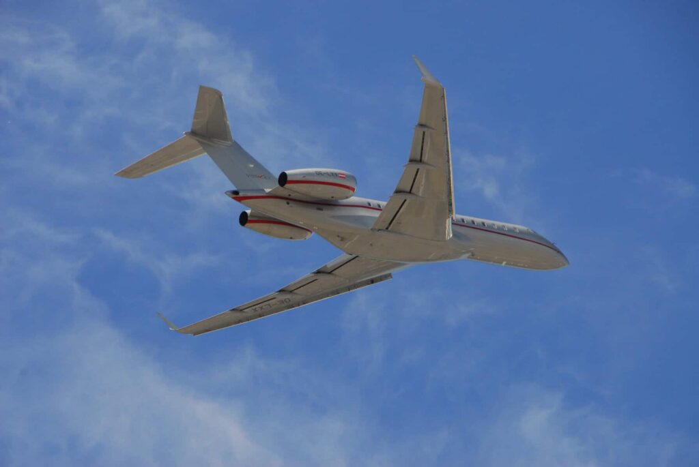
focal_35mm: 255
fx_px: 4956
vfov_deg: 5.4
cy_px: 234
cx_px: 350
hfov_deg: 8.1
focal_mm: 170
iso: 400
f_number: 9
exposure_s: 1/640
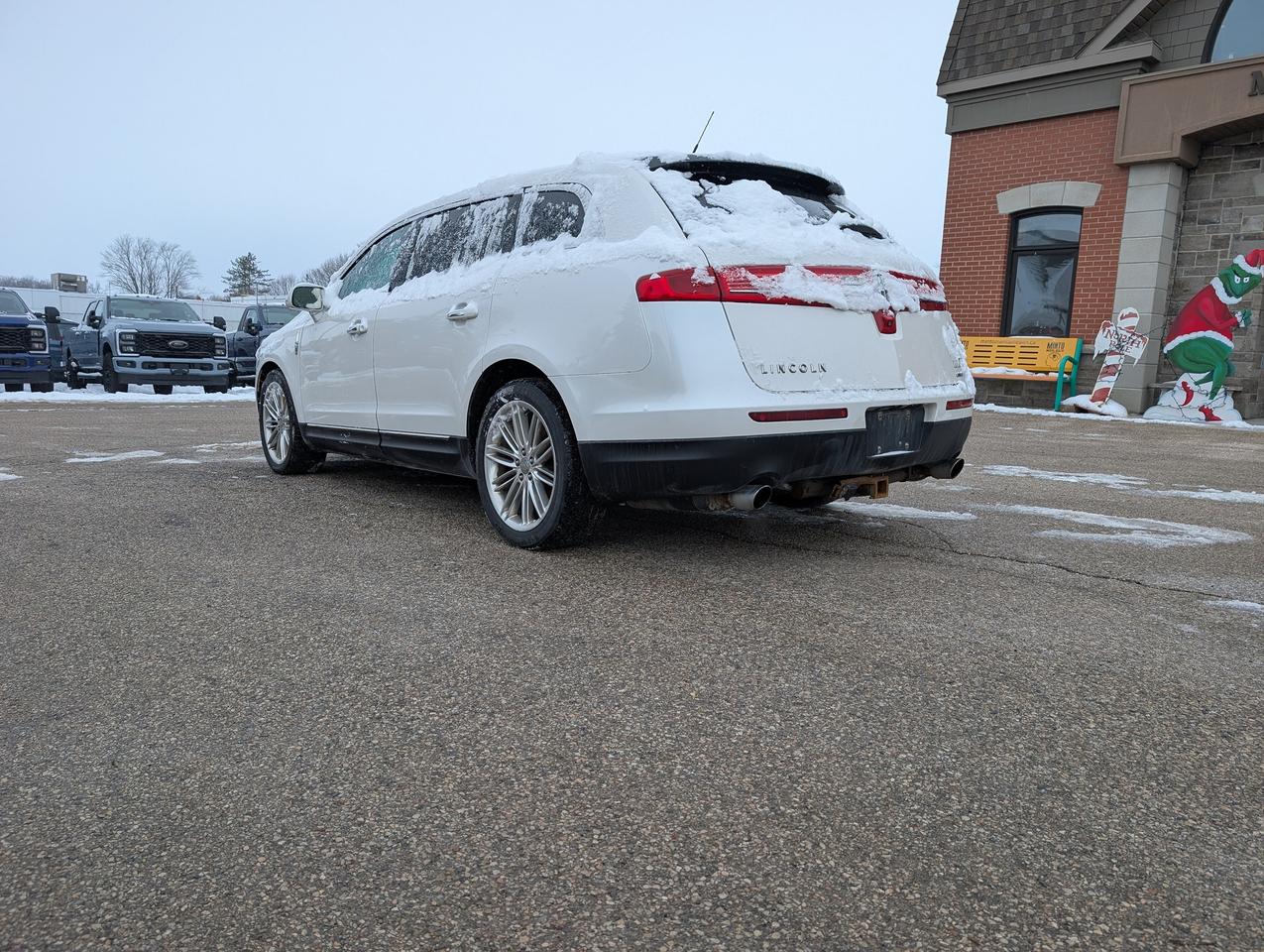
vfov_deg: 56.9
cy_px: 476
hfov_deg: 71.5
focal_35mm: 24
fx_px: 878
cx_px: 632
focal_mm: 6.9
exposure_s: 1/325
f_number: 1.68
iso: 21
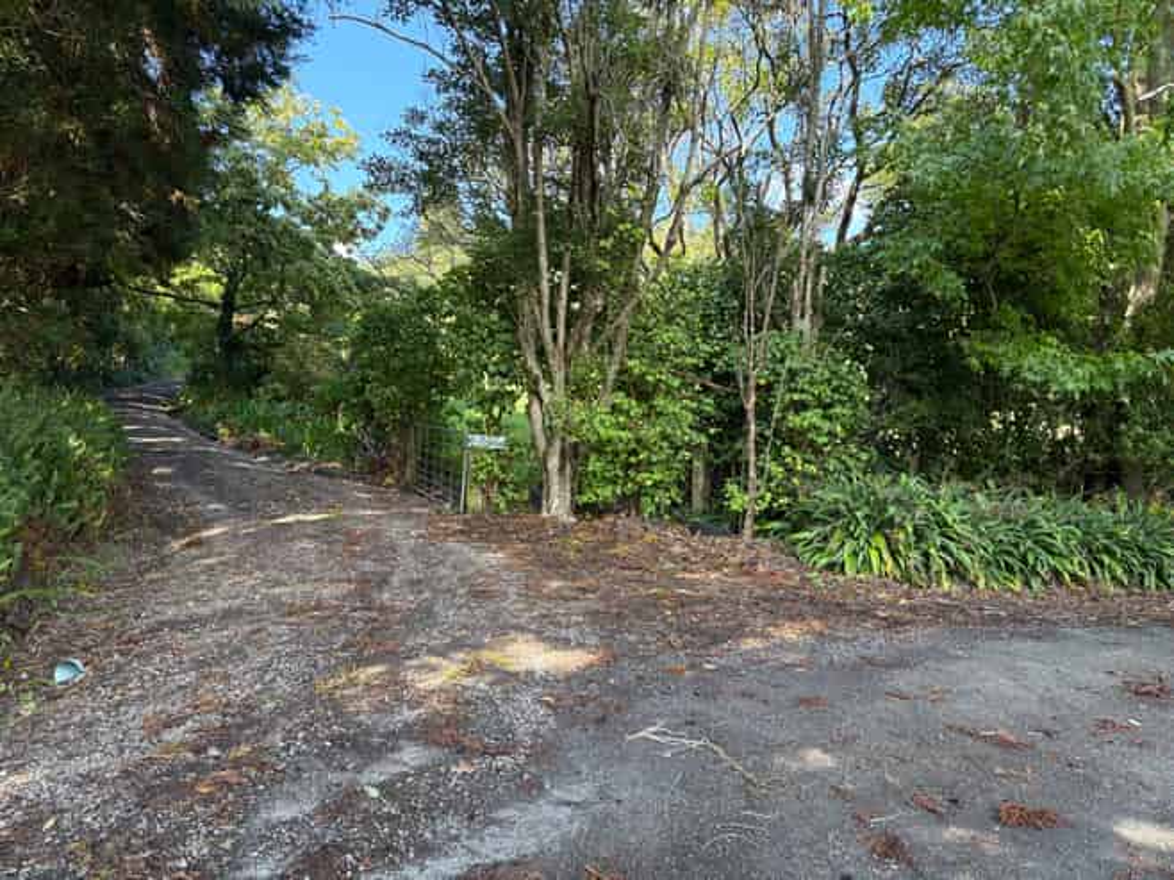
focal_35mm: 26
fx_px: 881
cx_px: 587
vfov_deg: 53.0
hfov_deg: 67.3
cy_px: 440
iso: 80
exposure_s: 1/240
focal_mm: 5.96
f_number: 1.6
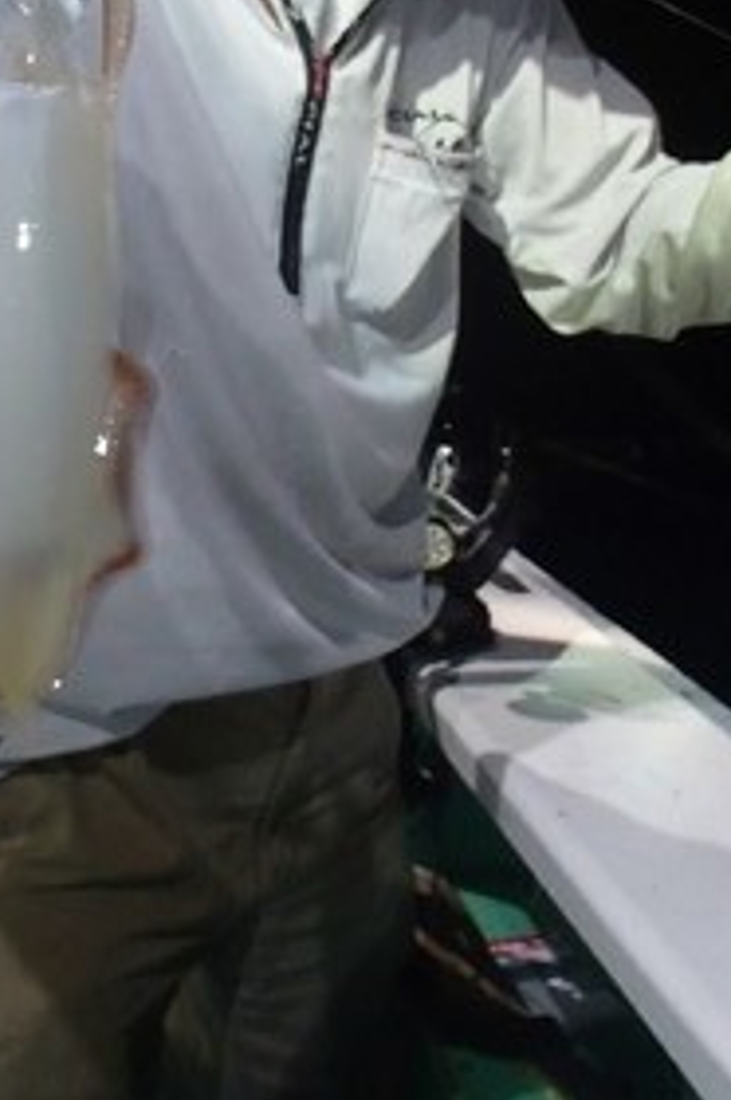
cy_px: 287
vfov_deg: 38.7
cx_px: 291
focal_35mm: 50
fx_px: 1527
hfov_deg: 26.9
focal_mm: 5
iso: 400
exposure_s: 1/30
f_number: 3.9
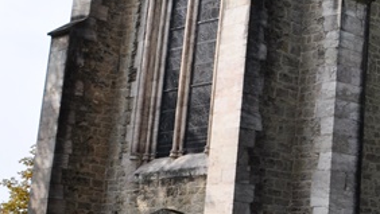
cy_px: -17
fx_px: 1008
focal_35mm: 100
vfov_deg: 12.0
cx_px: 542
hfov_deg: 19.1
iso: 200
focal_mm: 18
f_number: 13
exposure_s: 1/160
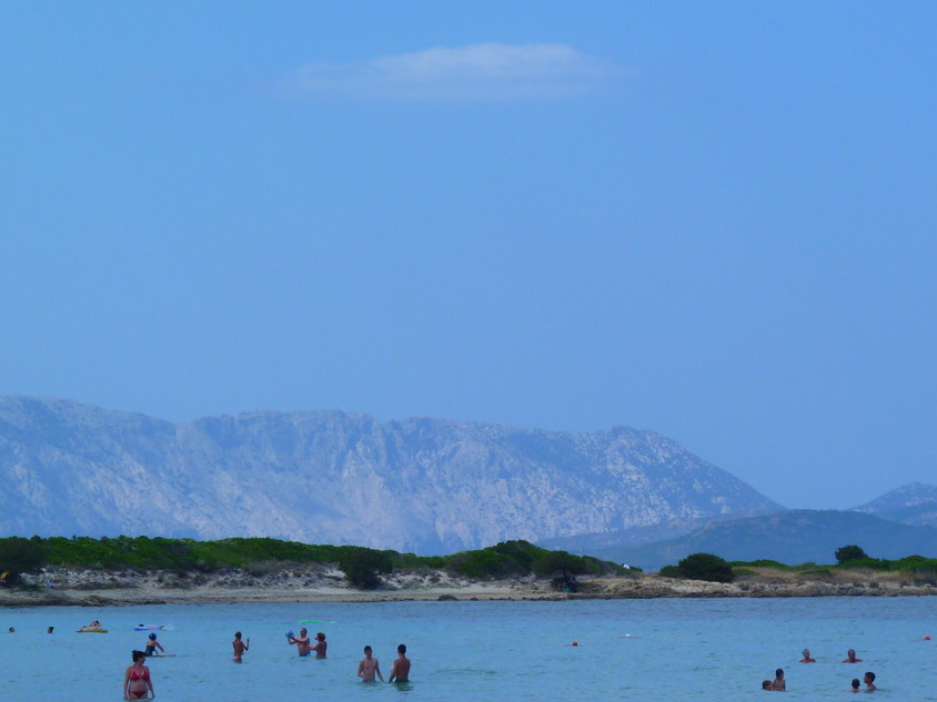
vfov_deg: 8.0
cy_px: 420
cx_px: 629
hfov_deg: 10.7
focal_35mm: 185
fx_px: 5008
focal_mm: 21.6
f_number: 5.6
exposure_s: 1/500
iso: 80
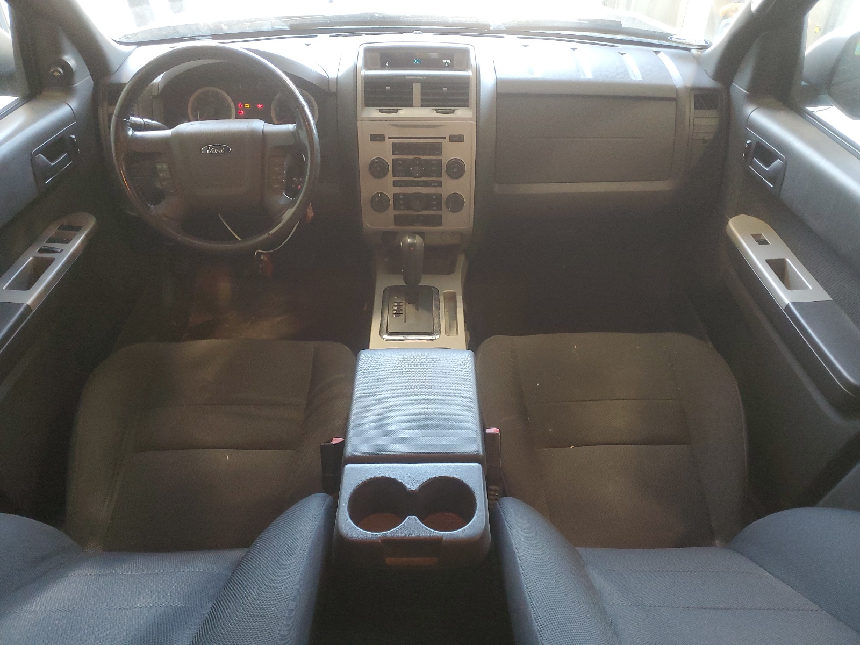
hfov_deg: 67.3
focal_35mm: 26
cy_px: 322
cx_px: 430
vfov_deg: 53.1
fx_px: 646
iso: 234
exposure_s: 1/60.2
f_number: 1.5
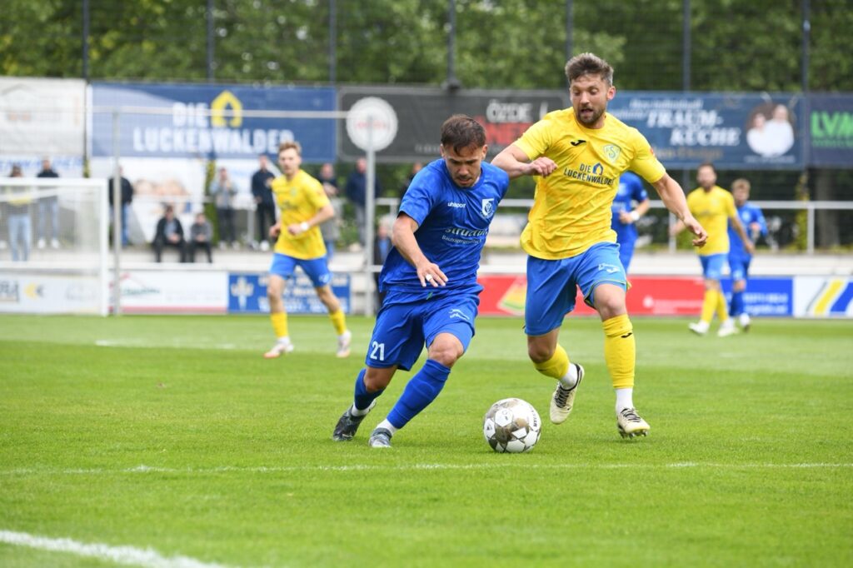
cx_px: 426
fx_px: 5921
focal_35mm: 250
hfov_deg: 8.2
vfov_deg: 5.5
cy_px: 284
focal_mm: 250
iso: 1250
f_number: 6.3
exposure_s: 1/1600
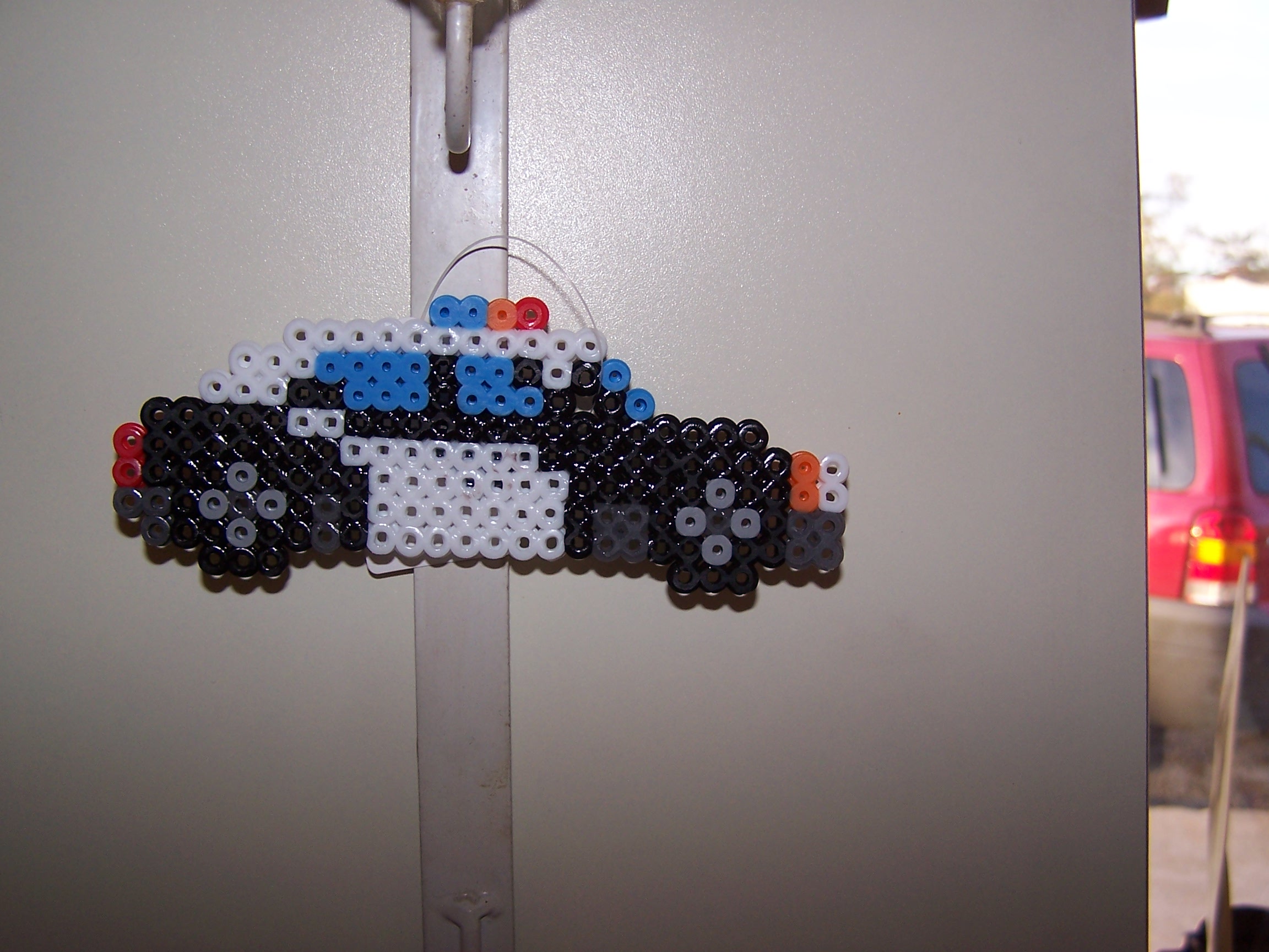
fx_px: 1393
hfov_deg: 49.0
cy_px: 476
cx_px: 634
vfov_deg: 37.7
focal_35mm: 38
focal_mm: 6.3
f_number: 2.8
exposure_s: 1/60
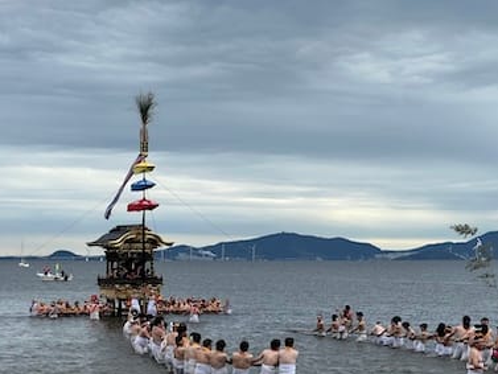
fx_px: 1468
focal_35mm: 102
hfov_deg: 19.2
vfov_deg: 14.5
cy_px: 204
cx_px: 309
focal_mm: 9
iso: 32
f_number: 2.8
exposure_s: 1/389
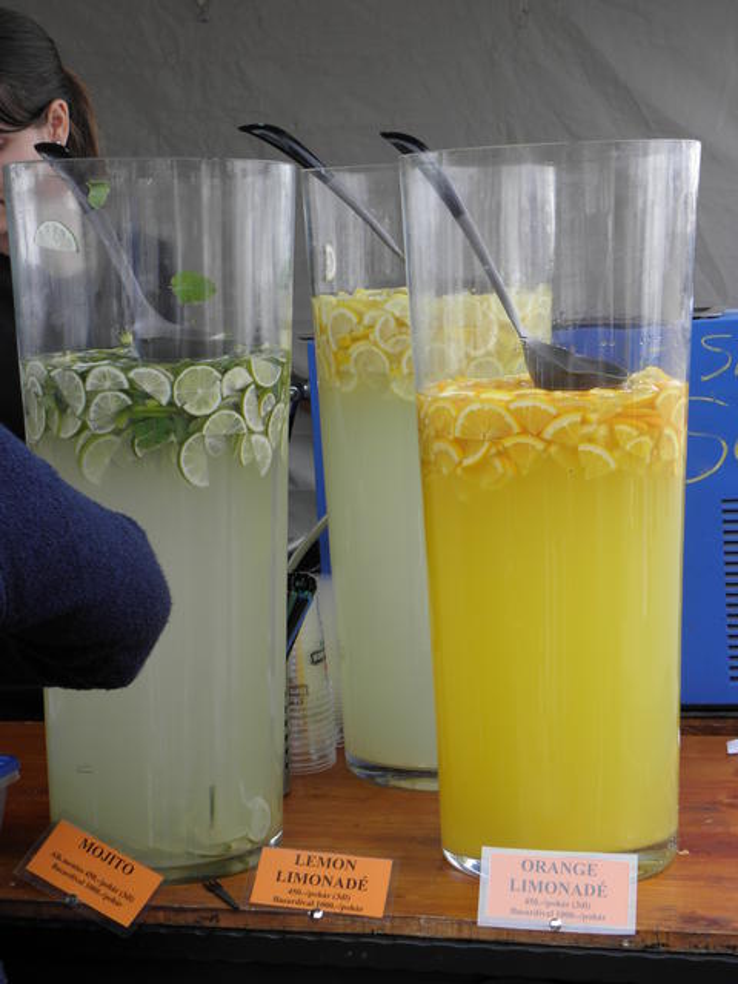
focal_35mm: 68
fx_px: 1933
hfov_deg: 21.6
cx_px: 369
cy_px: 492
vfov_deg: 28.6
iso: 64
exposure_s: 1/125
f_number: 3.8
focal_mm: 12.13
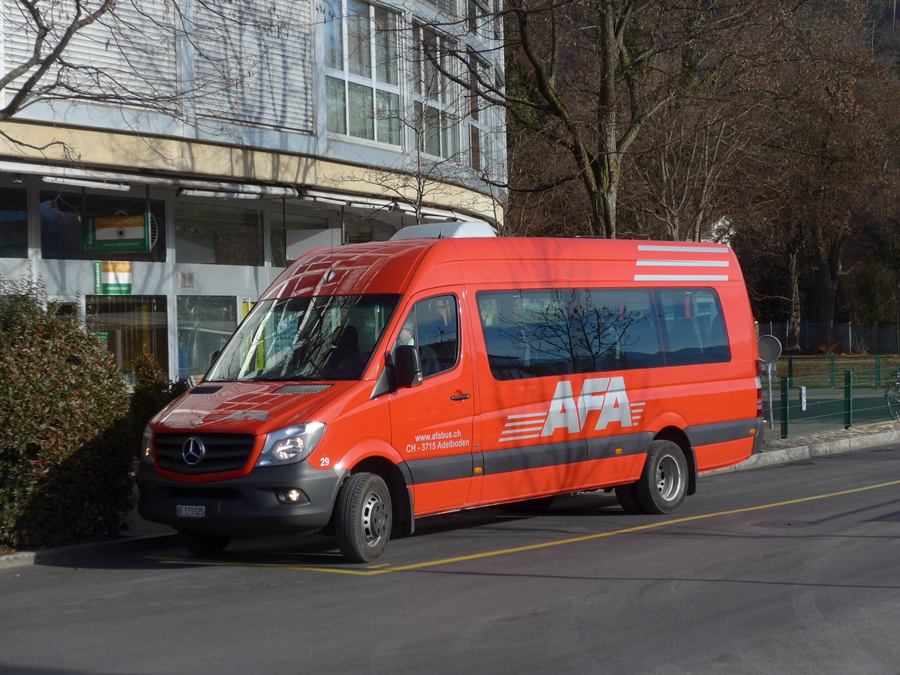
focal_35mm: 80
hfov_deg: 24.4
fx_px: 2080
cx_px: 450
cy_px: 338
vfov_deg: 18.4
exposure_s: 1/500
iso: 80
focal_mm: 16
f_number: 4.4
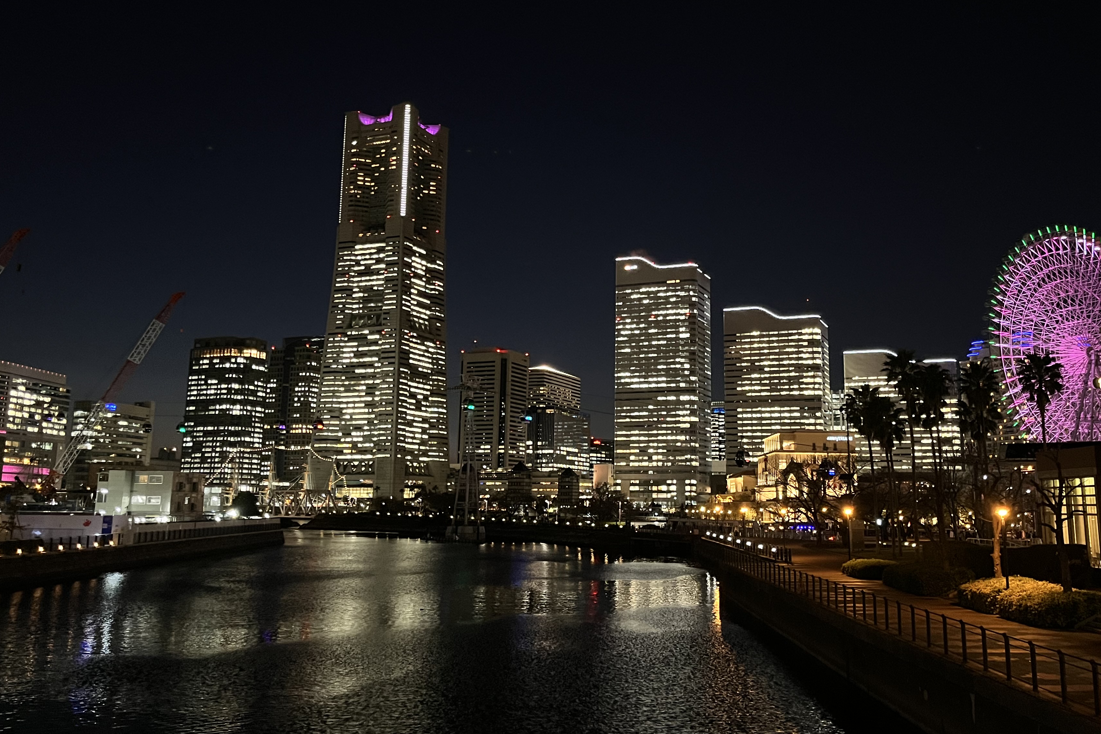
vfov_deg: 41.1
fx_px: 979
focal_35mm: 32
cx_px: 609
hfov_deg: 58.6
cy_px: 325
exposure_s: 1/25
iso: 500
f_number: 1.6
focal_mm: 5.1
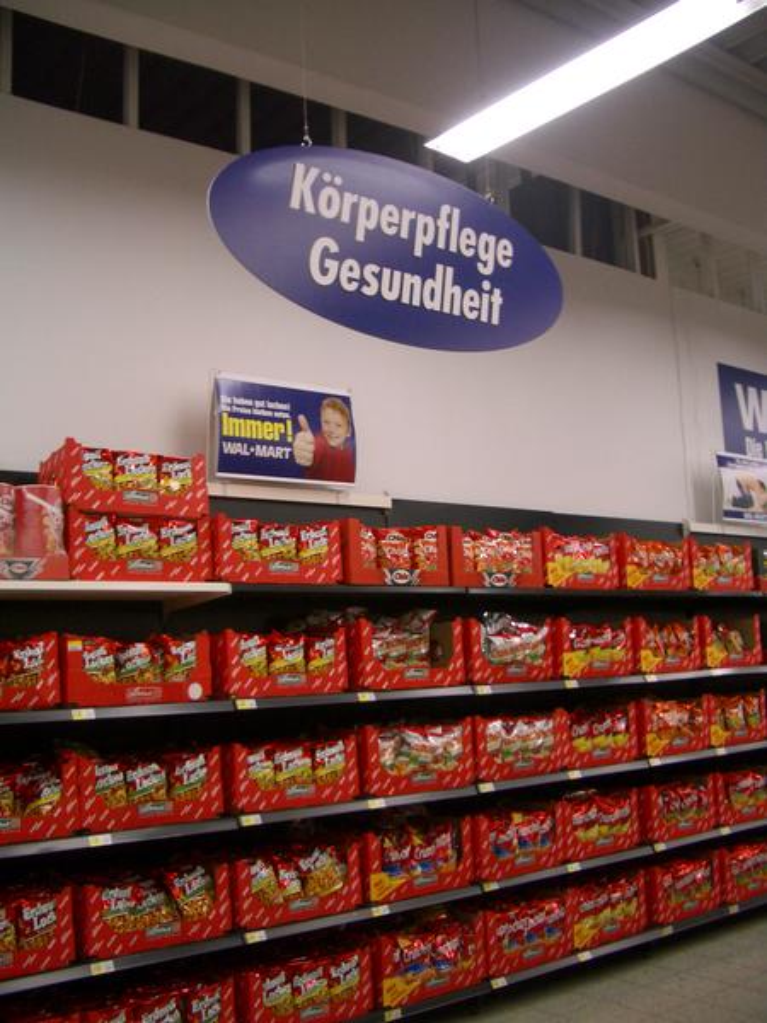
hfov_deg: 40.7
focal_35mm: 35
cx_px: 384
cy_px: 512
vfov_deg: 52.6
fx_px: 1034
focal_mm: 5.8
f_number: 2.6
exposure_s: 1/60
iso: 100
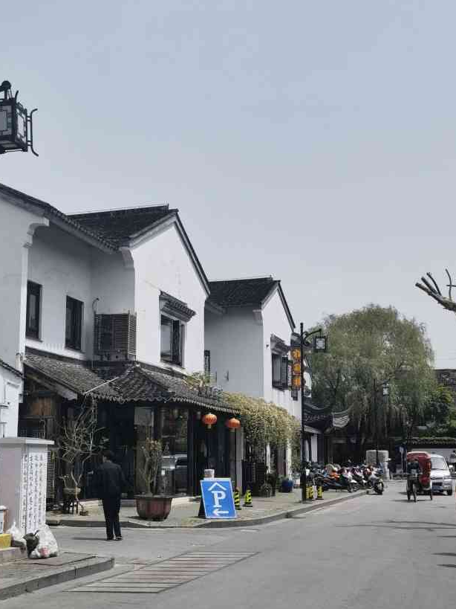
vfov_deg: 38.8
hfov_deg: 29.7
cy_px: 345
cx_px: 215
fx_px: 861
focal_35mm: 49
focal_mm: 6.67
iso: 50
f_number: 1.9
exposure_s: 1/10000
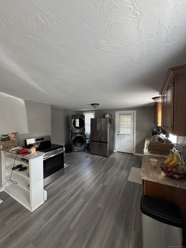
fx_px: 100
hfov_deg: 85.7
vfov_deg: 102.1
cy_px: 124
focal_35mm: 14
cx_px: 93
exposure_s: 1/60
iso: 320
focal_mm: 2.22
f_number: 2.2
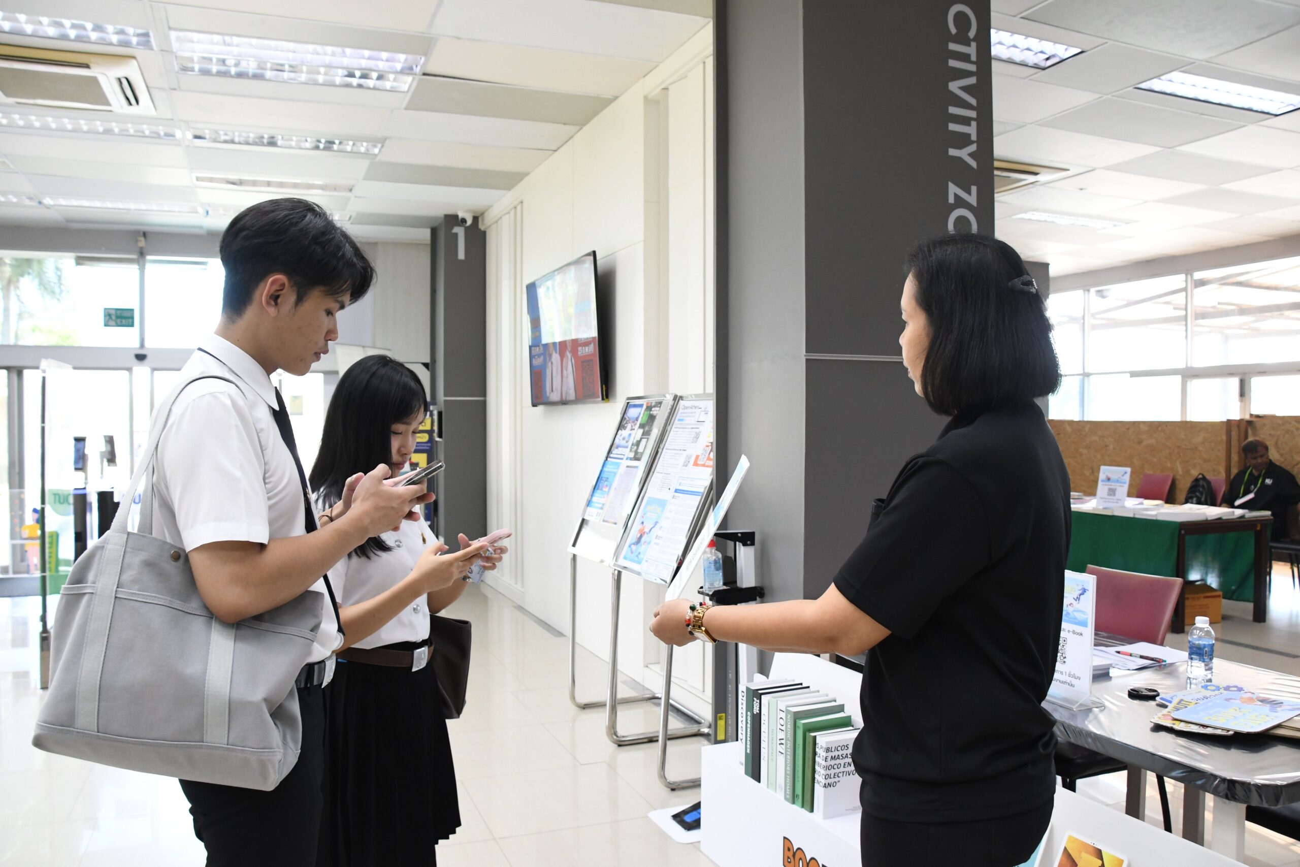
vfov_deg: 47.9
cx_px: 650
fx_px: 975
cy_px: 434
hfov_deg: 67.4
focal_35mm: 27
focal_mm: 18
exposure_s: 1/125
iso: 1600
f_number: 5.6
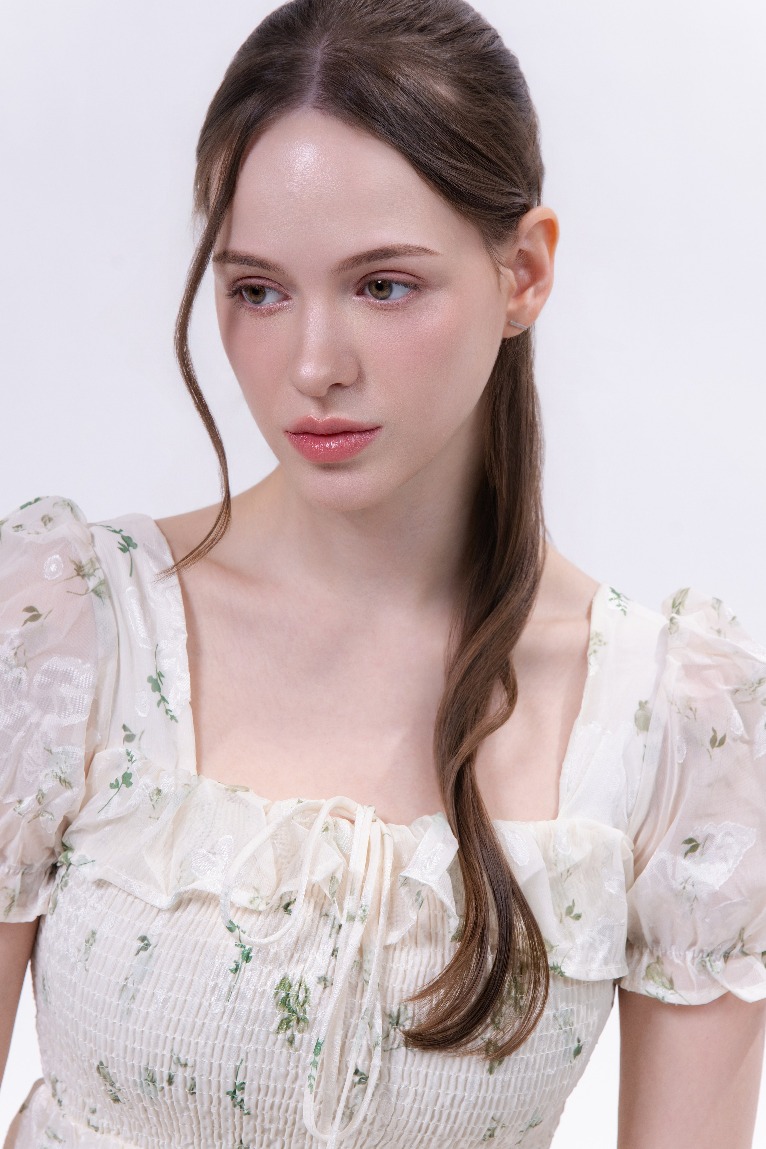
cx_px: 383
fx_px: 5266
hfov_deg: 8.3
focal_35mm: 165
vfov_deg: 12.5
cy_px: 574
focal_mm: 150
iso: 320
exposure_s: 1/100
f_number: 7.1
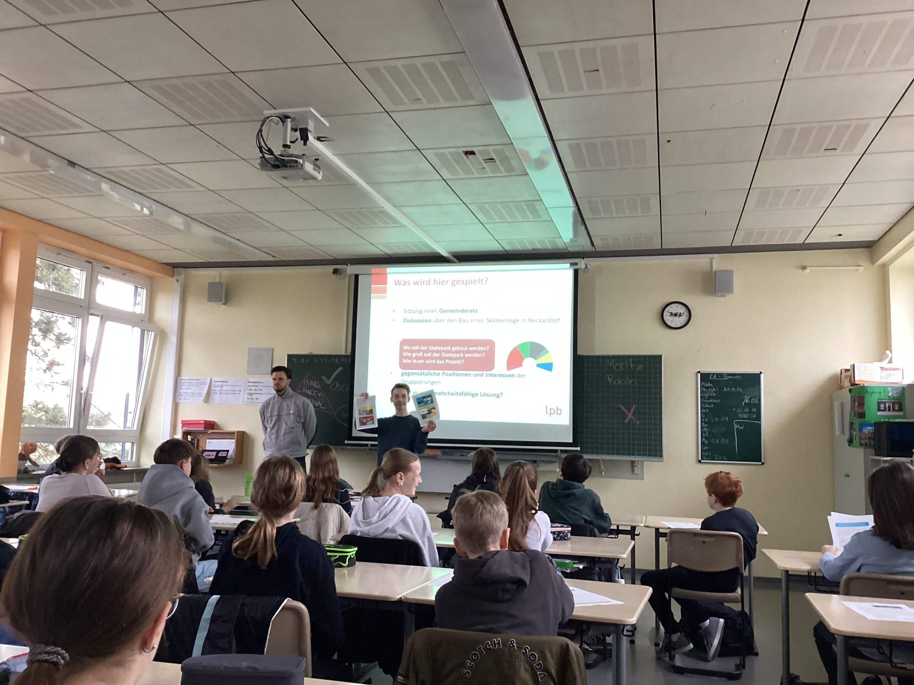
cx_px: 457
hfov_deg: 58.4
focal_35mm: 31
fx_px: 819
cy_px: 342
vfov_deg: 45.4
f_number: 2.4
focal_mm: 3.3
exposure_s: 1/50
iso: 200
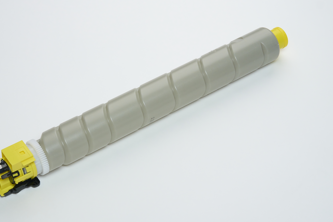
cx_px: 145
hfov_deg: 20.8
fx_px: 906
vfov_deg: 14.0
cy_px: 104
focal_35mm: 98
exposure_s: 1/125
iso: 160
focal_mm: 50
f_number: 8
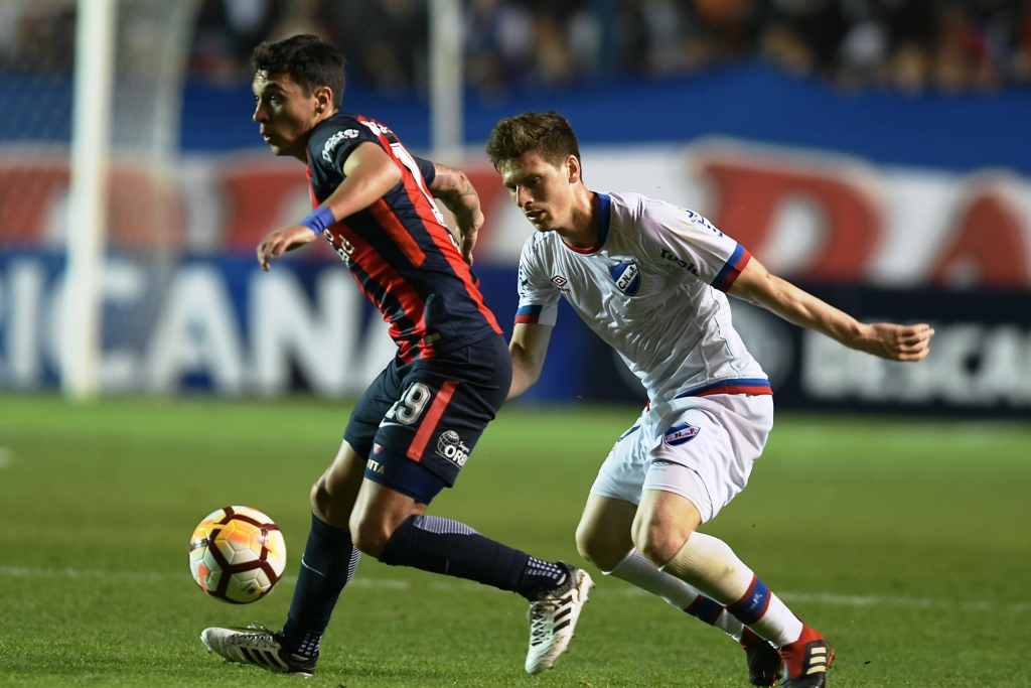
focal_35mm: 600
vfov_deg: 2.3
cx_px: 516
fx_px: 17185
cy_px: 344
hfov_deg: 3.4
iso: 1600
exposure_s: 1/640
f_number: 3.2
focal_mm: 400
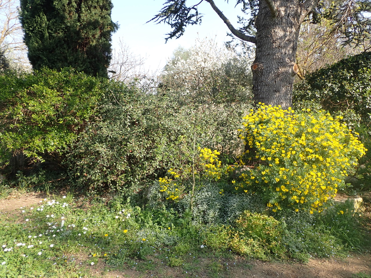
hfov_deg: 60.0
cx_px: 186
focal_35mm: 30
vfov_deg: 46.8
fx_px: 322
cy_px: 139
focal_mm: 5.4
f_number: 3.2
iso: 100
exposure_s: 1/320
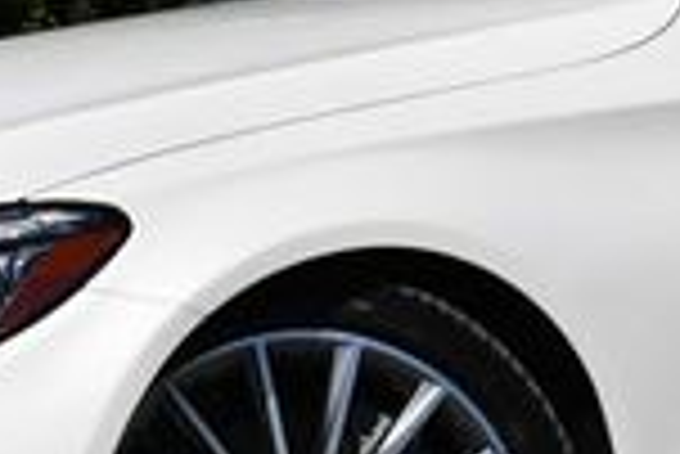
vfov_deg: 7.4
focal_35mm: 186
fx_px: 3517
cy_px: 18
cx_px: 630
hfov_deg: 11.0
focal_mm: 22
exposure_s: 1/400
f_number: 10
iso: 100
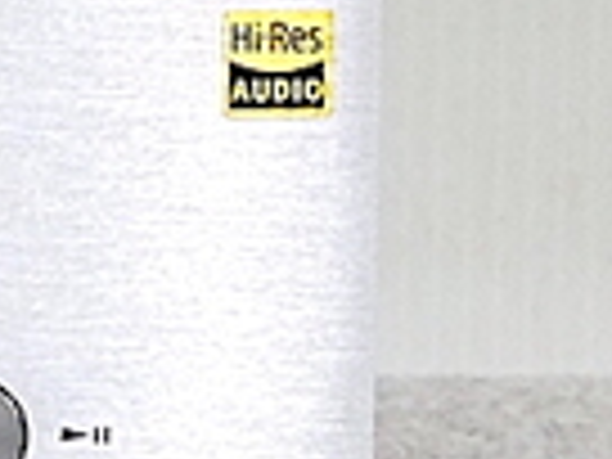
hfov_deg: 2.6
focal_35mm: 750
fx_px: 13260
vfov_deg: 2.0
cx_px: -1512
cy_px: 207
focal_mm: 19
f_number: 5.1
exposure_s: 1/13
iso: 200
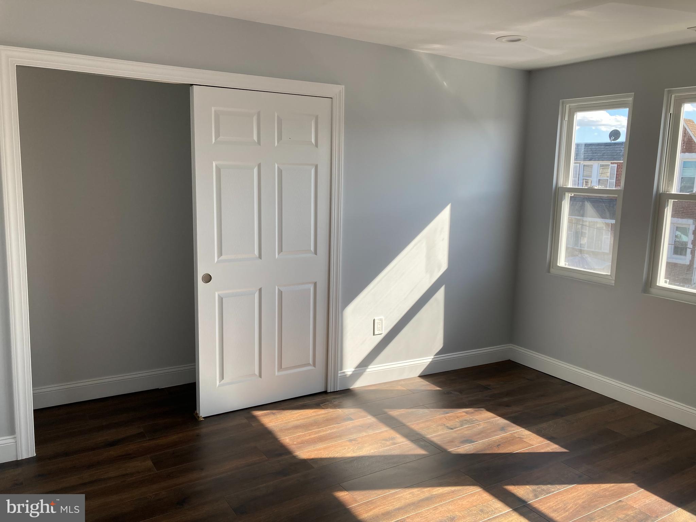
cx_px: 348
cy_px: 261
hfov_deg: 63.4
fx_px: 563
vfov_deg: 49.7
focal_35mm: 28
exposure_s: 1/237
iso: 20
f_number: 1.8
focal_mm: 3.99
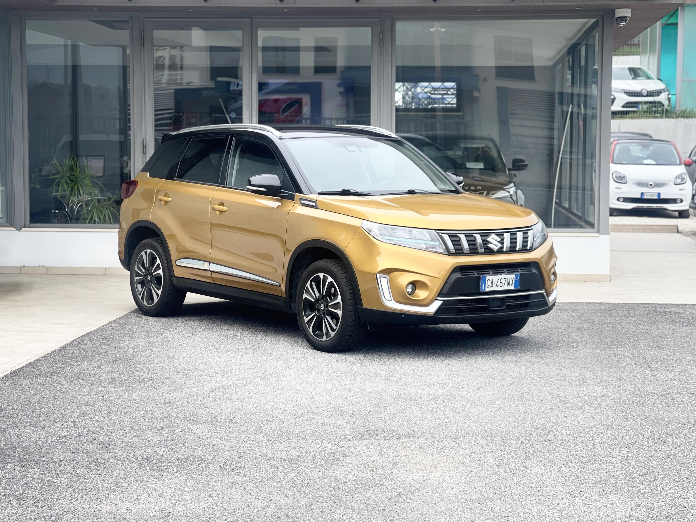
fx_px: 1287
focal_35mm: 64
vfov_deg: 22.9
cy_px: 261
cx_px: 348
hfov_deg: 30.3
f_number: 2.2
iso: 32
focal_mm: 7.5
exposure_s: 1/430
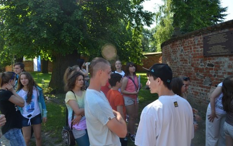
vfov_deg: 44.5
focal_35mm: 28
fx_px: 178
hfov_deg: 66.5
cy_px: 70
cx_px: 116
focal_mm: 18
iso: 100
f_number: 6.3
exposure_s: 1/100
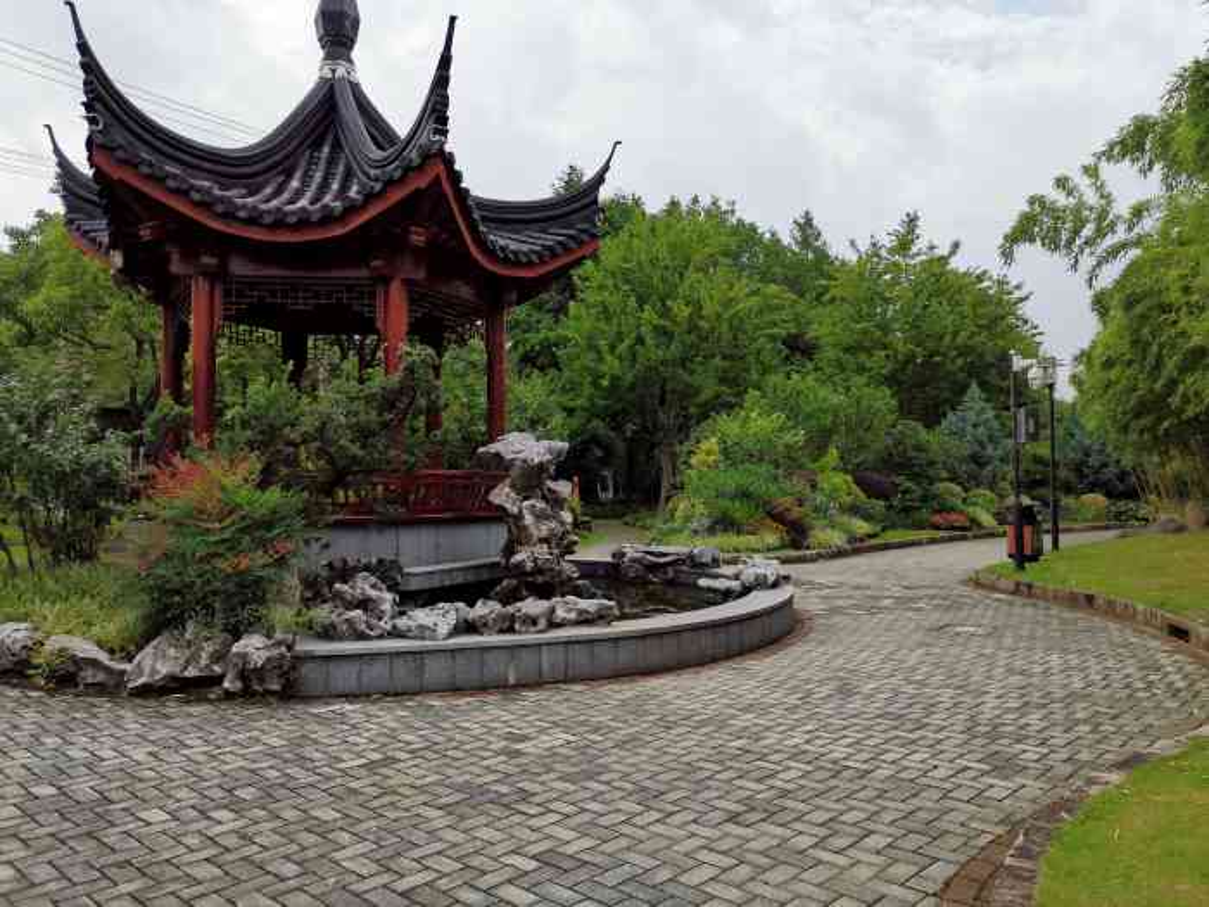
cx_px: 604
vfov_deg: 51.4
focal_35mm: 27
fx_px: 943
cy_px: 454
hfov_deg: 65.3
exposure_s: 1/2000
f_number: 1.8
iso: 50
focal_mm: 4.75
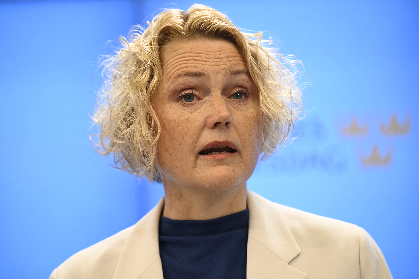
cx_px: 210
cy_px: 140
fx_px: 2328
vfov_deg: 6.9
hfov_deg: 10.3
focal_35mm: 200
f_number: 3.2
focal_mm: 200
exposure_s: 1/640
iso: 2500
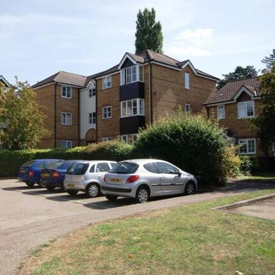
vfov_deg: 42.8
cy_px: 139
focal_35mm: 39
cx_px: 90
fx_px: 351
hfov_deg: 42.2
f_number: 11
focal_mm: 20
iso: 100
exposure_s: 1/80
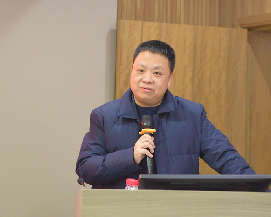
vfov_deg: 19.4
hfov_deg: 24.1
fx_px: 634
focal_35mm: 79
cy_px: 108
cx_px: 160
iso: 2000
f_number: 3.5
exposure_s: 1/50
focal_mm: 70
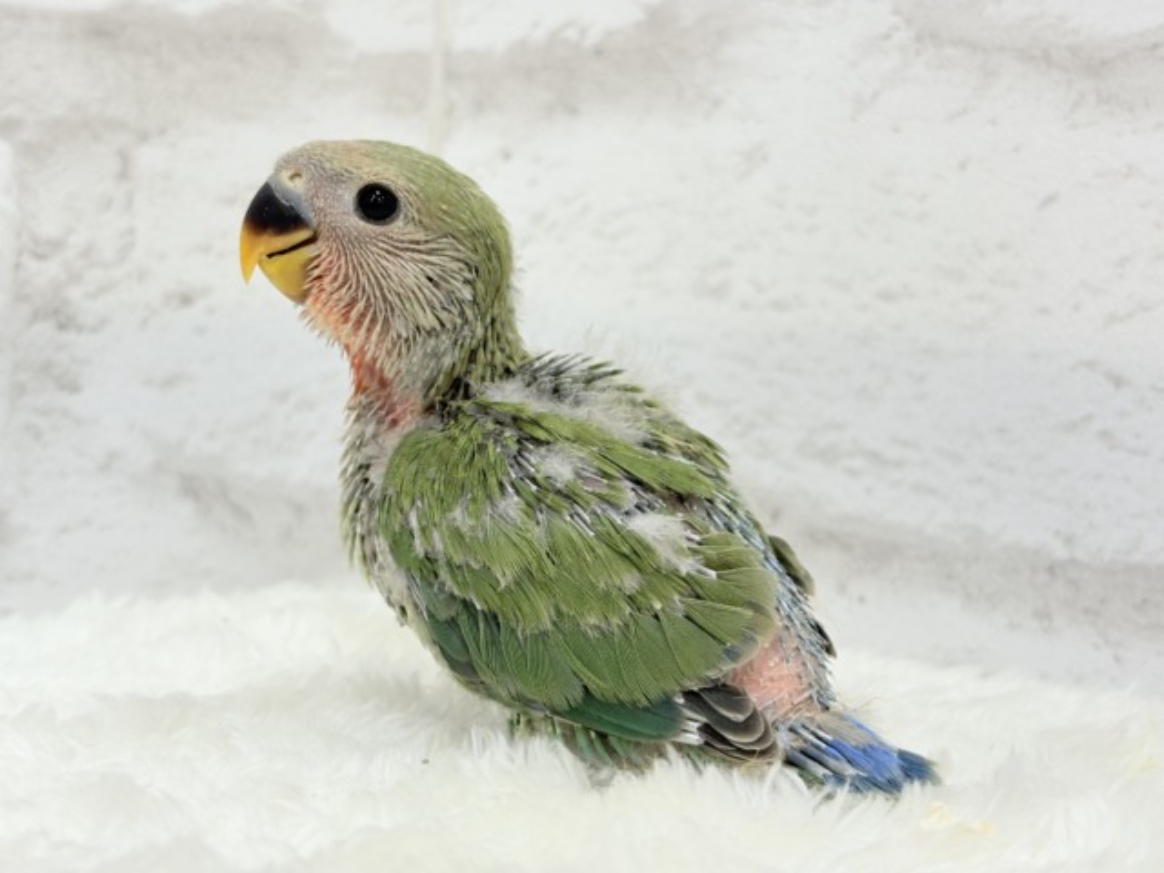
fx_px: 1749
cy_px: 436
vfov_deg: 28.0
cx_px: 582
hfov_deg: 36.8
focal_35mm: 52
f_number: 1.6
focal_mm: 5.96
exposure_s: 1/50
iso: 40
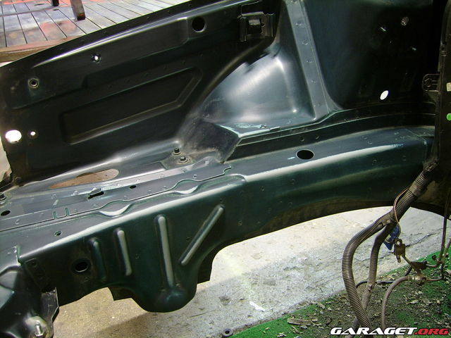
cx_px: 226
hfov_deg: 52.6
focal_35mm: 35
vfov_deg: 40.7
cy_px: 169
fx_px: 456
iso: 100
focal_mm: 5.95
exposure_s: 2
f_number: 2.8
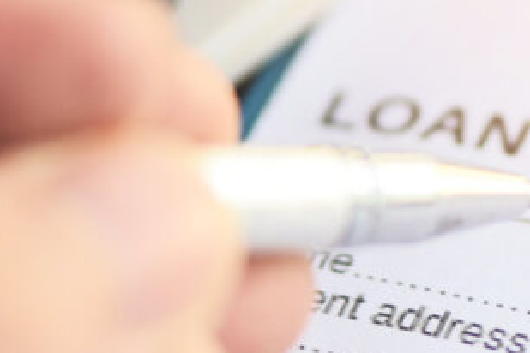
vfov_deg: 4.0
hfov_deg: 5.9
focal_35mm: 348
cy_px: 168
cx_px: 578
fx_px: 5123
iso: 400
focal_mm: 105
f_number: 3.2
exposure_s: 1/320
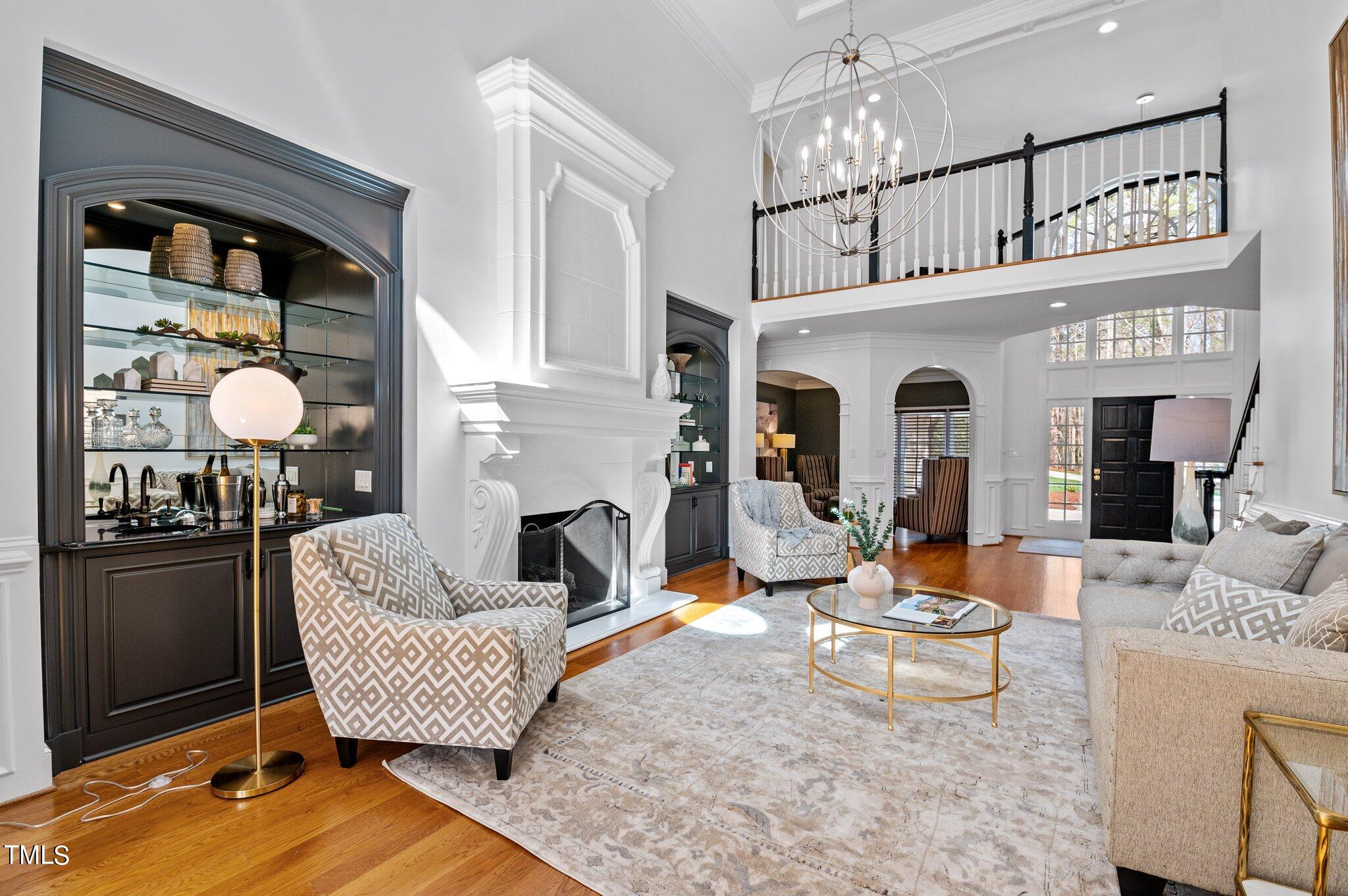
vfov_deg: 77.2
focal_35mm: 15
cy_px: 448
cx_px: 674
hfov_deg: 100.4
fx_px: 561
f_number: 6.3
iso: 400
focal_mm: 15
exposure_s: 1/60
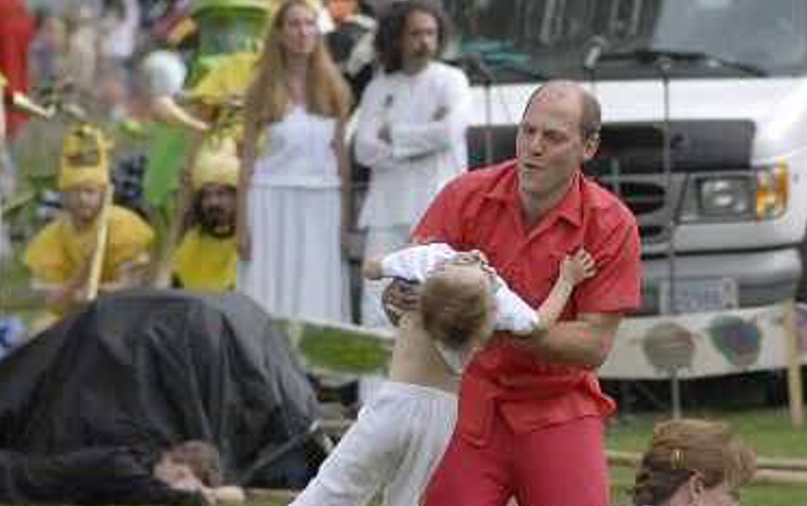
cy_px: 422
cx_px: 475
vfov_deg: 2.3
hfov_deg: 3.6
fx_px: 12676
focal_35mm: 576
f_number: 5.6
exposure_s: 1/640
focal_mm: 200
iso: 400
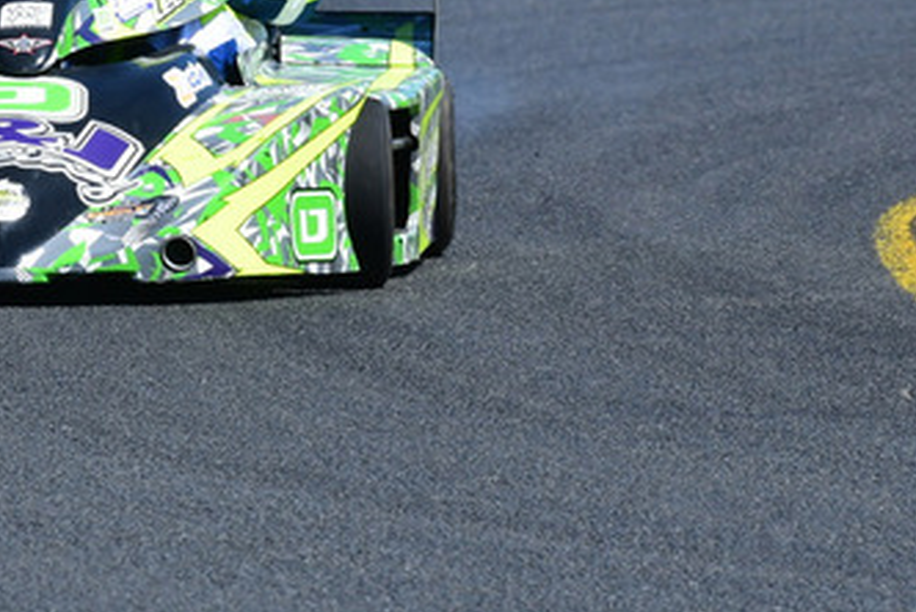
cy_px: -108
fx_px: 35882
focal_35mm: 1409
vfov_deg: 1.0
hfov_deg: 1.5
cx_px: 58
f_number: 11
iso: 500
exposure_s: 1/640
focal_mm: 390
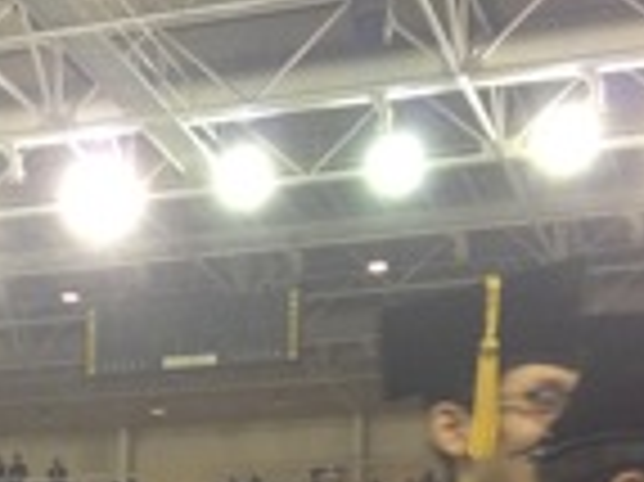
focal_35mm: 108
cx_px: 77
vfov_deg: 12.9
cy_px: 739
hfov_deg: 18.0
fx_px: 2008
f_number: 2.4
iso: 100
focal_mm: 4.28
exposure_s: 1/20
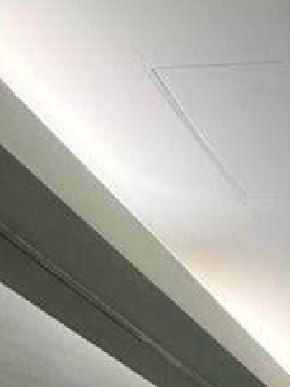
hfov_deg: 19.4
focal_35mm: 61
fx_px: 682
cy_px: 772
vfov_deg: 19.1
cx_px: 486
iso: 500
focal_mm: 2.22
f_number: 2.2
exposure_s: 1/60
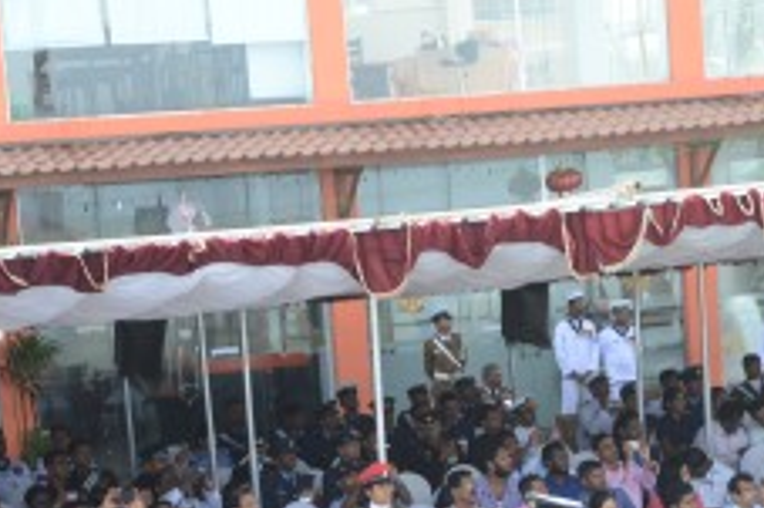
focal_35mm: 119
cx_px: 432
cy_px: 535
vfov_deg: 11.4
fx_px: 2524
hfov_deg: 17.2
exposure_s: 1/125
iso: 500
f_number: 11
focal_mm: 45
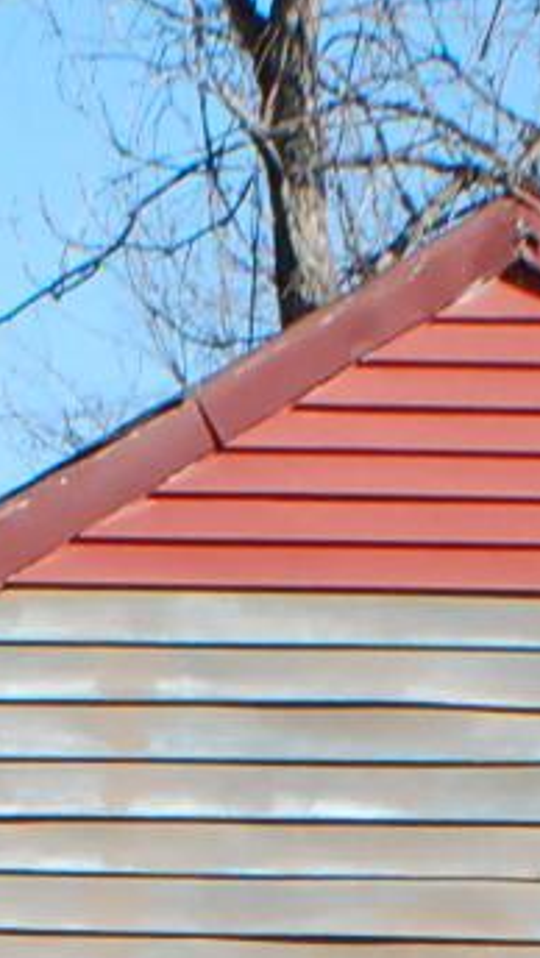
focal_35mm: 354
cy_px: 1599
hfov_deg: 3.4
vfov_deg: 6.0
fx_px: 8994
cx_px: -184
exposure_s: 1/640
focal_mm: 40
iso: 1000
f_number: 13
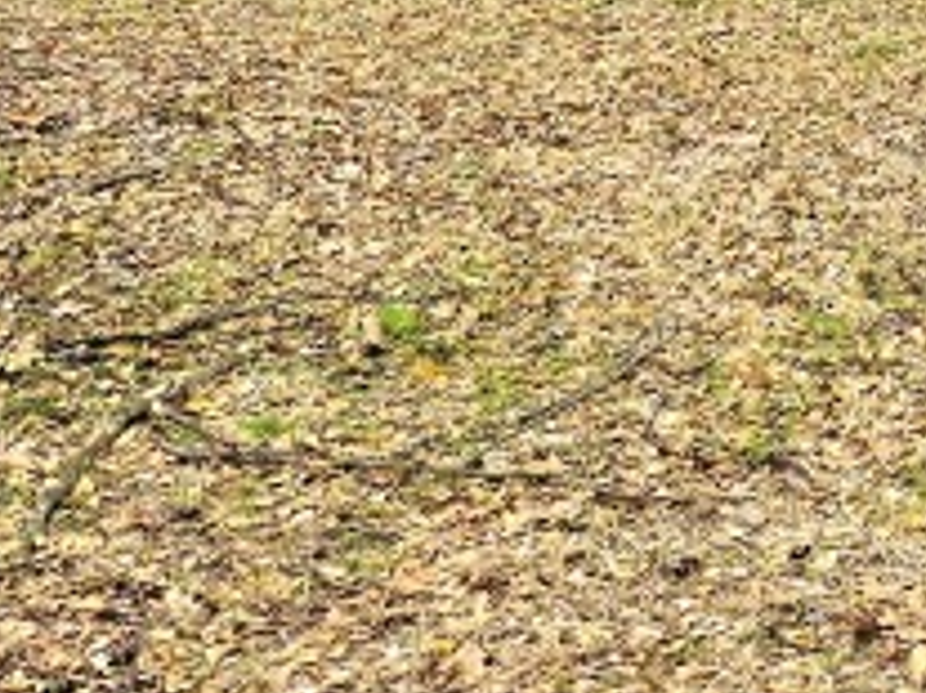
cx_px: 1226
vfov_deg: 12.1
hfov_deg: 16.3
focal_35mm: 114
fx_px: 3048
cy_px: -461
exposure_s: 1/455
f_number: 1.7
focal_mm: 6.3
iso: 10
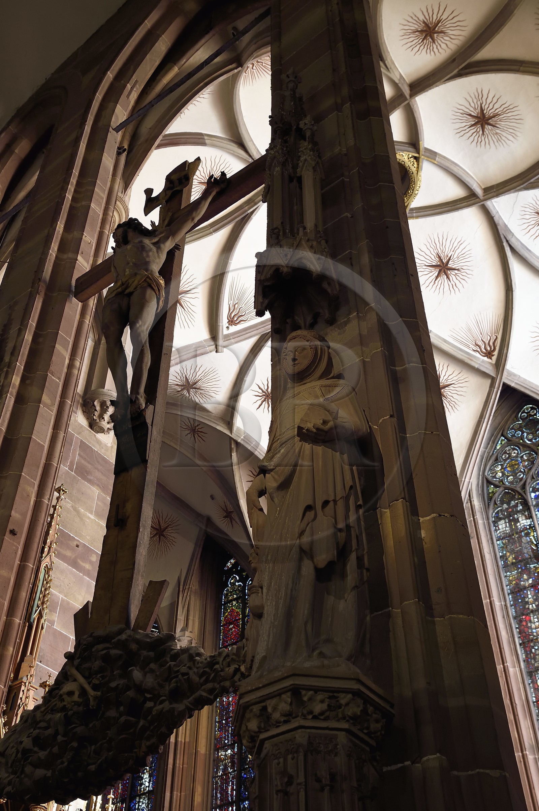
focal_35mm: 38
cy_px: 406
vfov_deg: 50.7
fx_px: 855
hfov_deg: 35.0
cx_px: 270
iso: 1600
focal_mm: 38
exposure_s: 1/25
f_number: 6.3
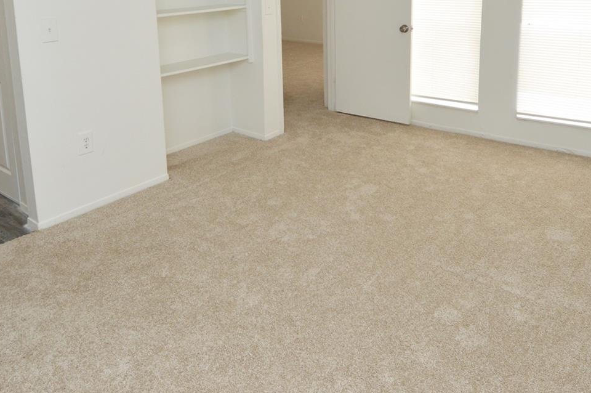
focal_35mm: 30
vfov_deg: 41.4
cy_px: 71
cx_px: 317
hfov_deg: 61.9
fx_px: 492
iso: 400
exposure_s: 1/125
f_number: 5.6
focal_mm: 12
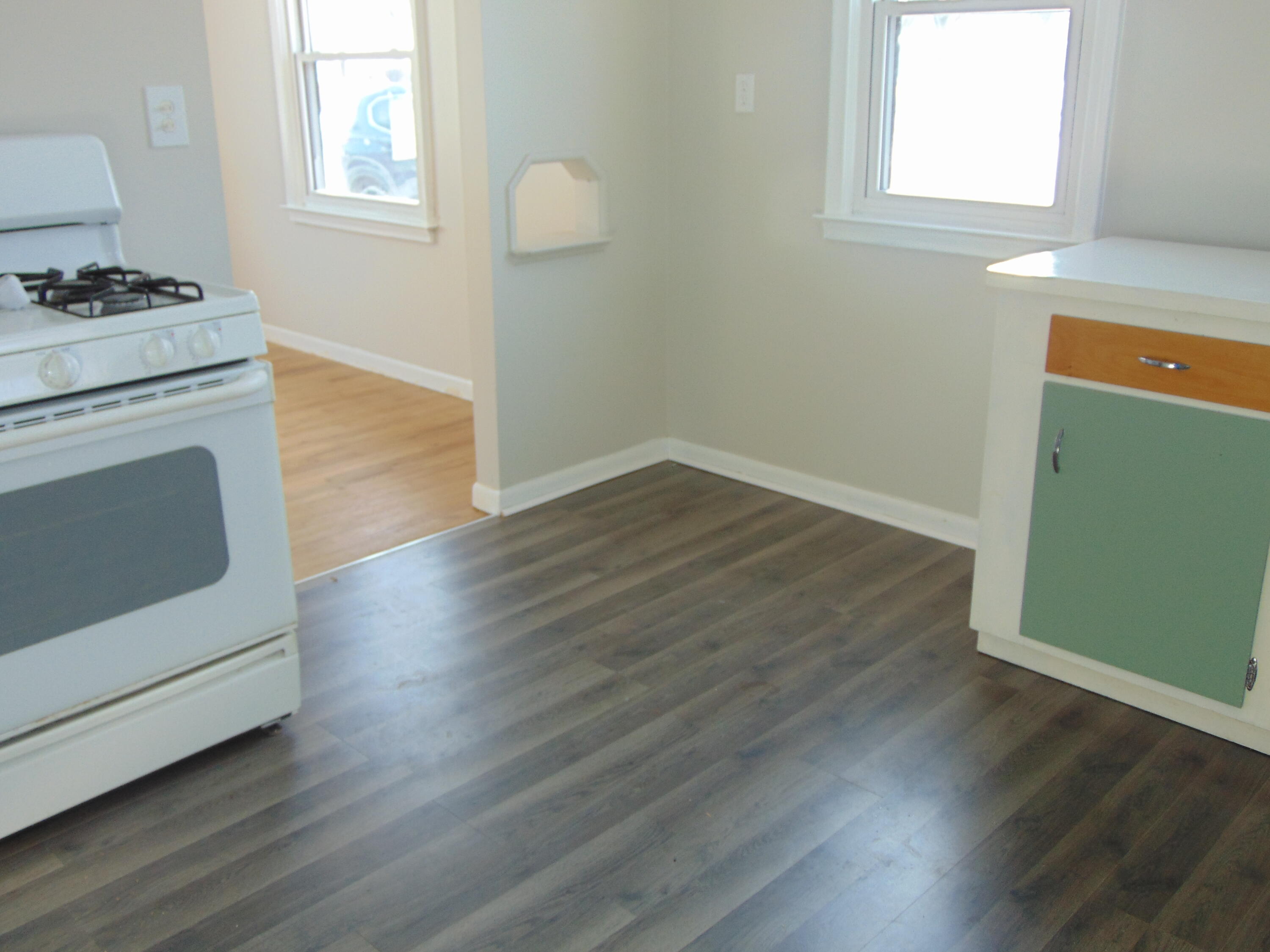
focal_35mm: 33
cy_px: 476
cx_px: 635
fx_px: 1211
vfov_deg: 42.9
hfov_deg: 55.4
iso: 80
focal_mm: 5.8
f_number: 3.2
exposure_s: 1/50
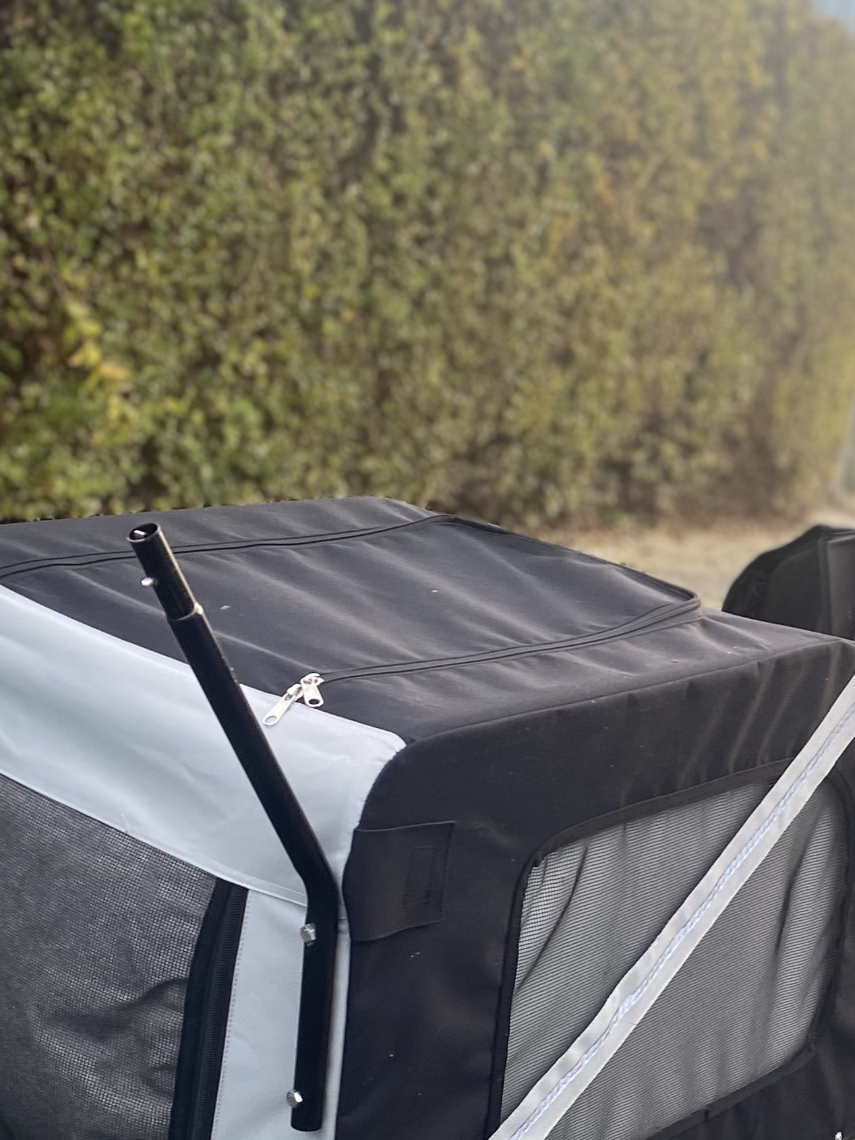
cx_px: 746
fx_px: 2042
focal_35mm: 62
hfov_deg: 23.1
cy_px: 940
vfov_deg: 30.3
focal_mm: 4.25
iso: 50
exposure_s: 1/122
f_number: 1.8
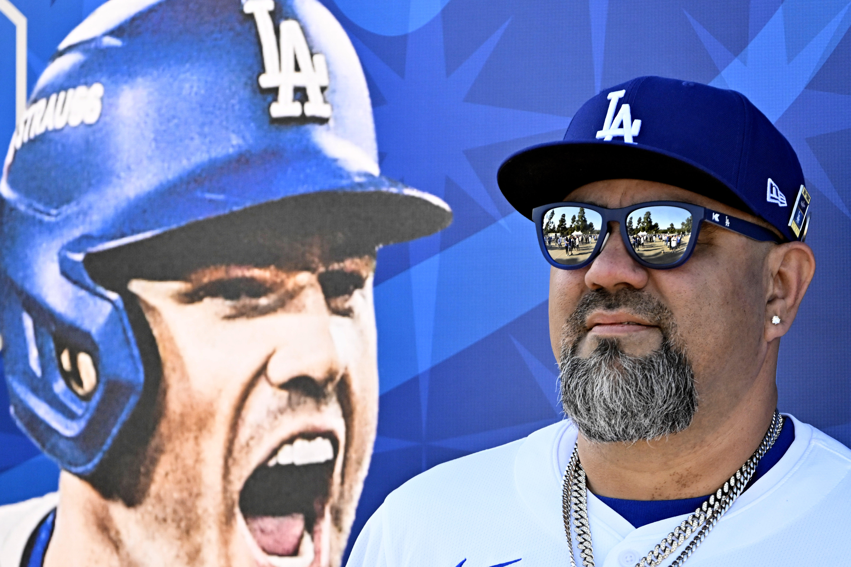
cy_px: 284
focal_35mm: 465
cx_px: 426
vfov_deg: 3.0
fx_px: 10989
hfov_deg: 4.4
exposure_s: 1/1000
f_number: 5.3
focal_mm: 310
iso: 1400
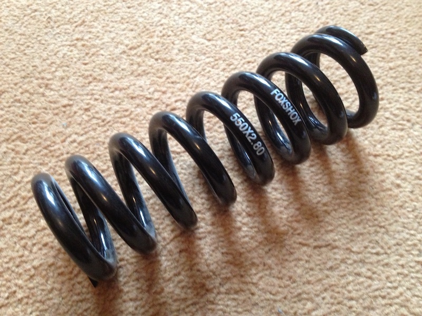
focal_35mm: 35
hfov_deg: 52.6
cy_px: 158
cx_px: 211
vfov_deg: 40.7
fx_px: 427
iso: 400
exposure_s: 1/17
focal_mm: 4.28
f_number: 2.4
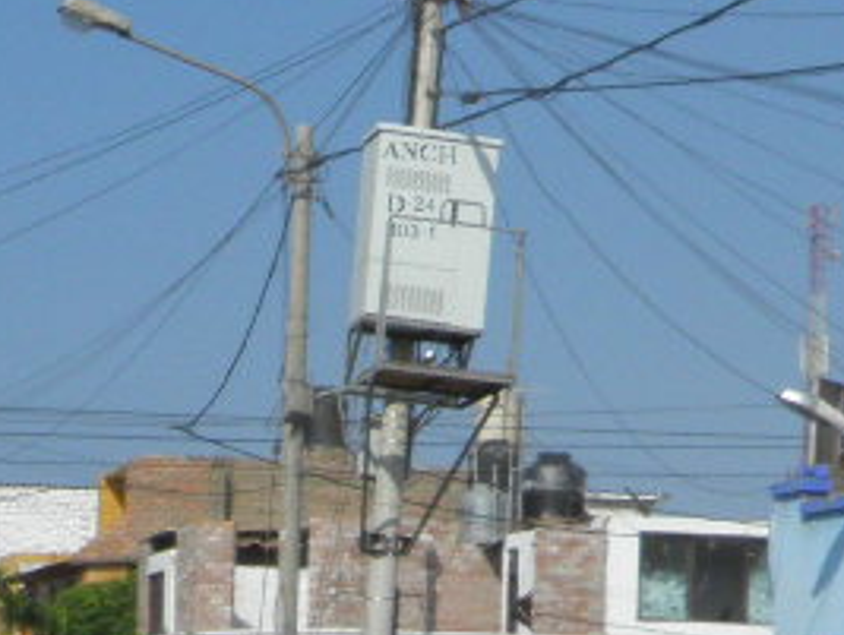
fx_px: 3272
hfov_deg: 14.6
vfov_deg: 10.7
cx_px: 133
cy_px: 935
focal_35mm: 134
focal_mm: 4.9
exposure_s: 1/500
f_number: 5.7
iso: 50
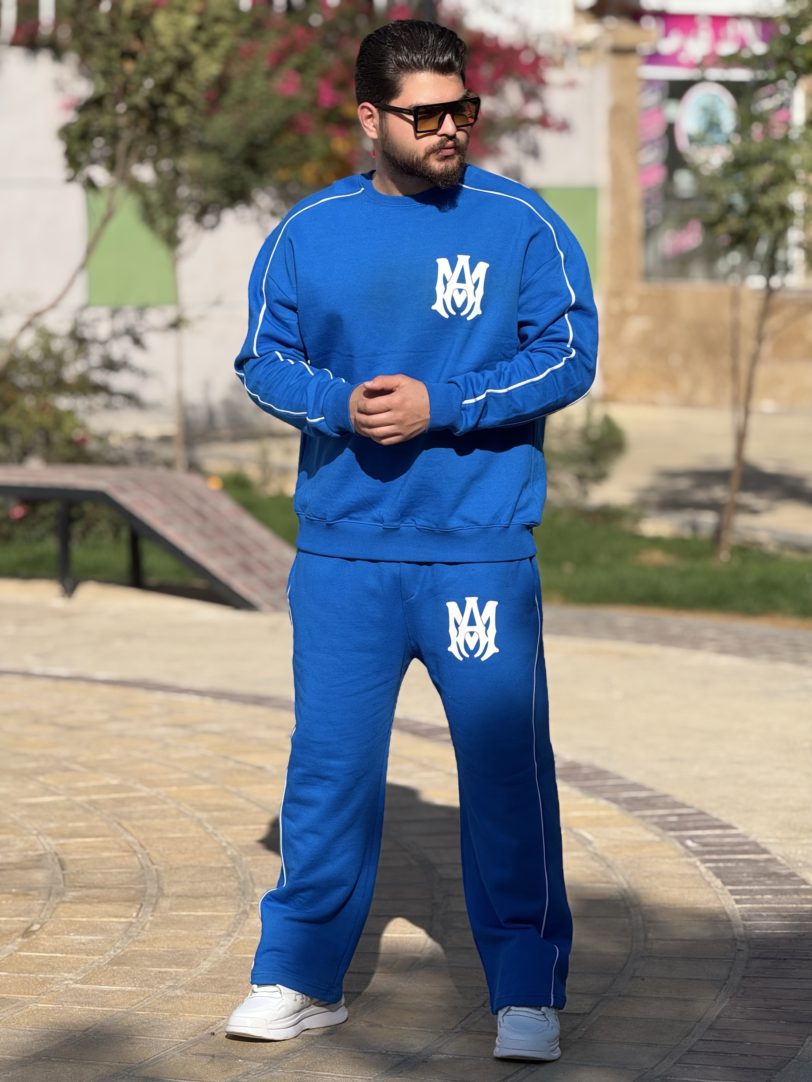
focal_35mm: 120
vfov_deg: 16.4
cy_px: 541
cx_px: 406
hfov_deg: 12.3
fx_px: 3753
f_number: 2.8
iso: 50
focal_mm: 15.66
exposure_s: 1/1650
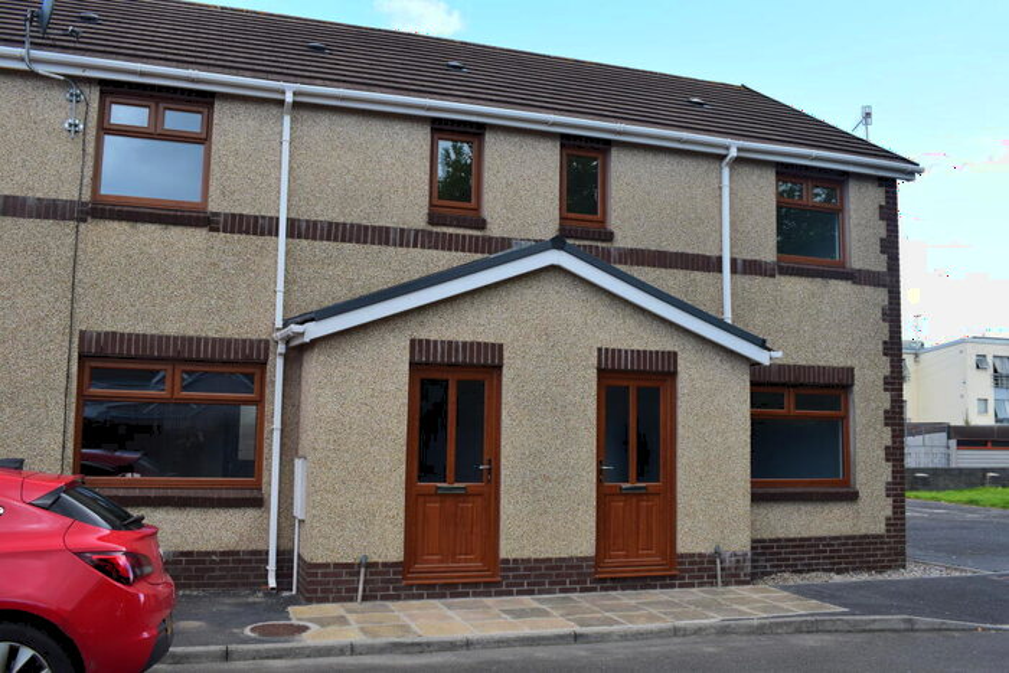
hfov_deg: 57.2
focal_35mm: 33
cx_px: 504
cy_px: 336
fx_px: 925
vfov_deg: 40.0
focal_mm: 22
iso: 400
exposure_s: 1/250
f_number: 10
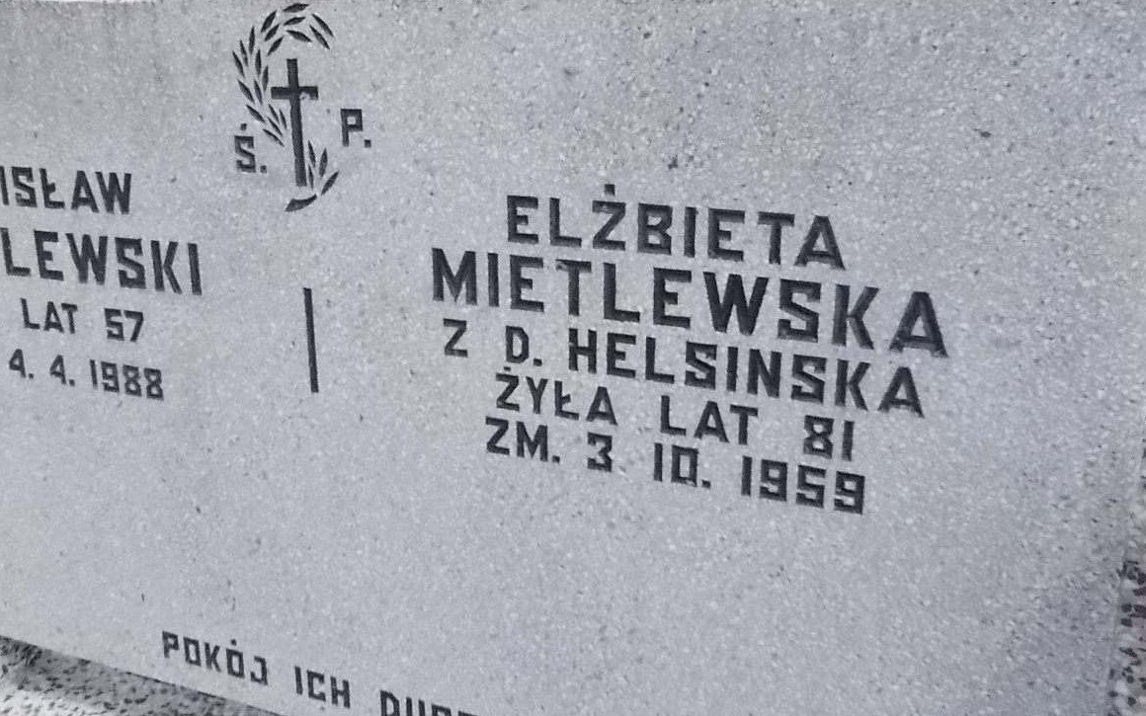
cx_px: 472
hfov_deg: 51.3
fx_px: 1187
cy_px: 319
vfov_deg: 33.6
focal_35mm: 38
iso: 400
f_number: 8
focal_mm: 4.6
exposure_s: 1/640
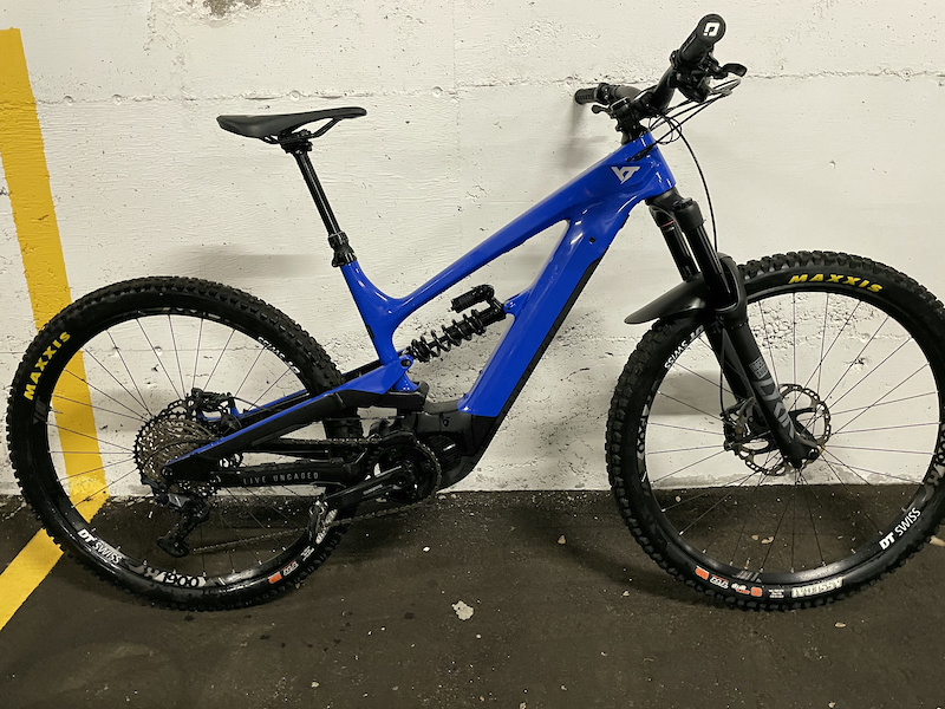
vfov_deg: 53.1
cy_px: 354
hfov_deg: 67.3
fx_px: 710
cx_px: 472
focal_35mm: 26
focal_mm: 4.2
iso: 800
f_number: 1.6
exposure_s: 1/30
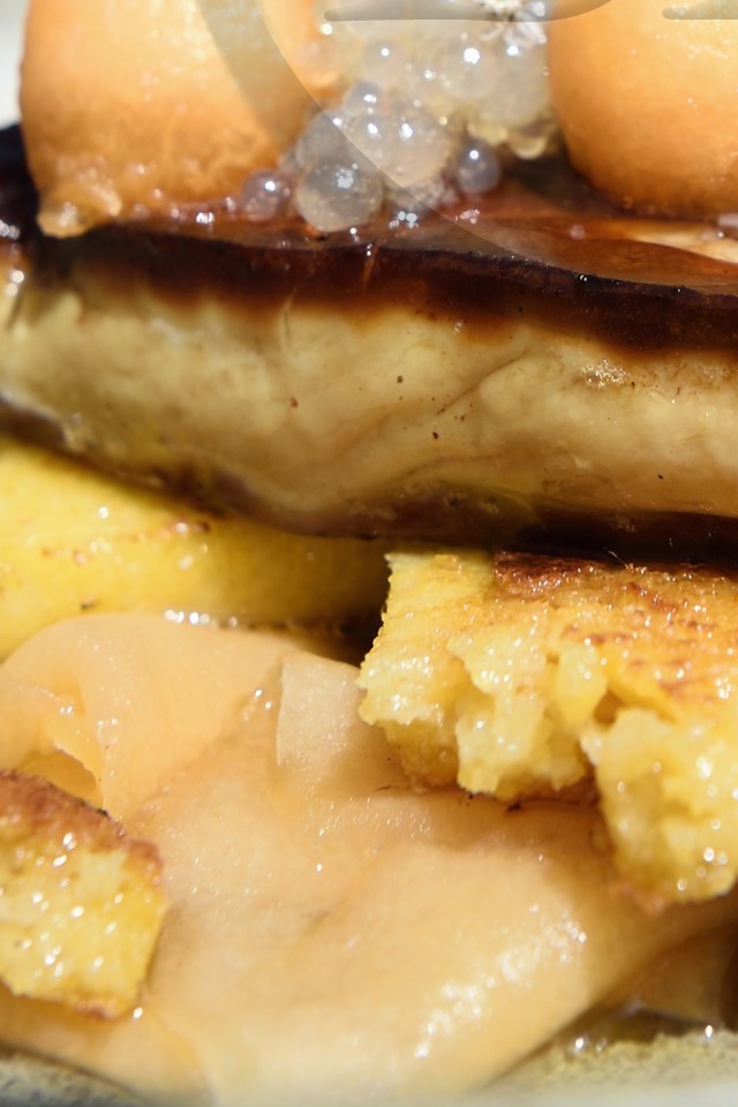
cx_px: 692
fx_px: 3382
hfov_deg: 12.3
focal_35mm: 110
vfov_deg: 17.8
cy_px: -191
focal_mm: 44
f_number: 7.1
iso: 200
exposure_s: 1/800
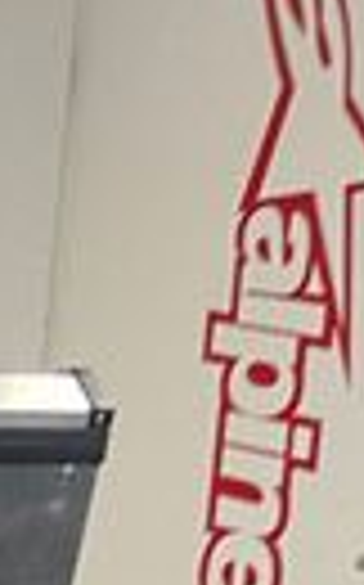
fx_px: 2163
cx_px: -1029
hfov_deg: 7.3
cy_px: 958
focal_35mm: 136
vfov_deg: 14.1
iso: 80
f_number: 1.6
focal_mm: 5.1
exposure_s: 1/50
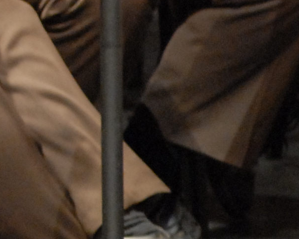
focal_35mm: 1810
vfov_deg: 0.9
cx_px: -612
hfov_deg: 1.1
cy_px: -359
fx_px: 16012
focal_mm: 200
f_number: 2.8
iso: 800
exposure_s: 1/30
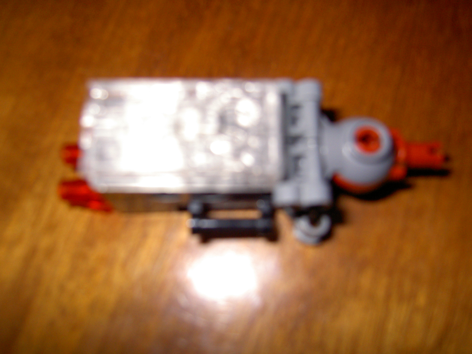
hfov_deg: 54.0
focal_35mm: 34
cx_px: 236
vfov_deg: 41.8
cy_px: 177
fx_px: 464
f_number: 2.8
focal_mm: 5.6
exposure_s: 1/60
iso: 100
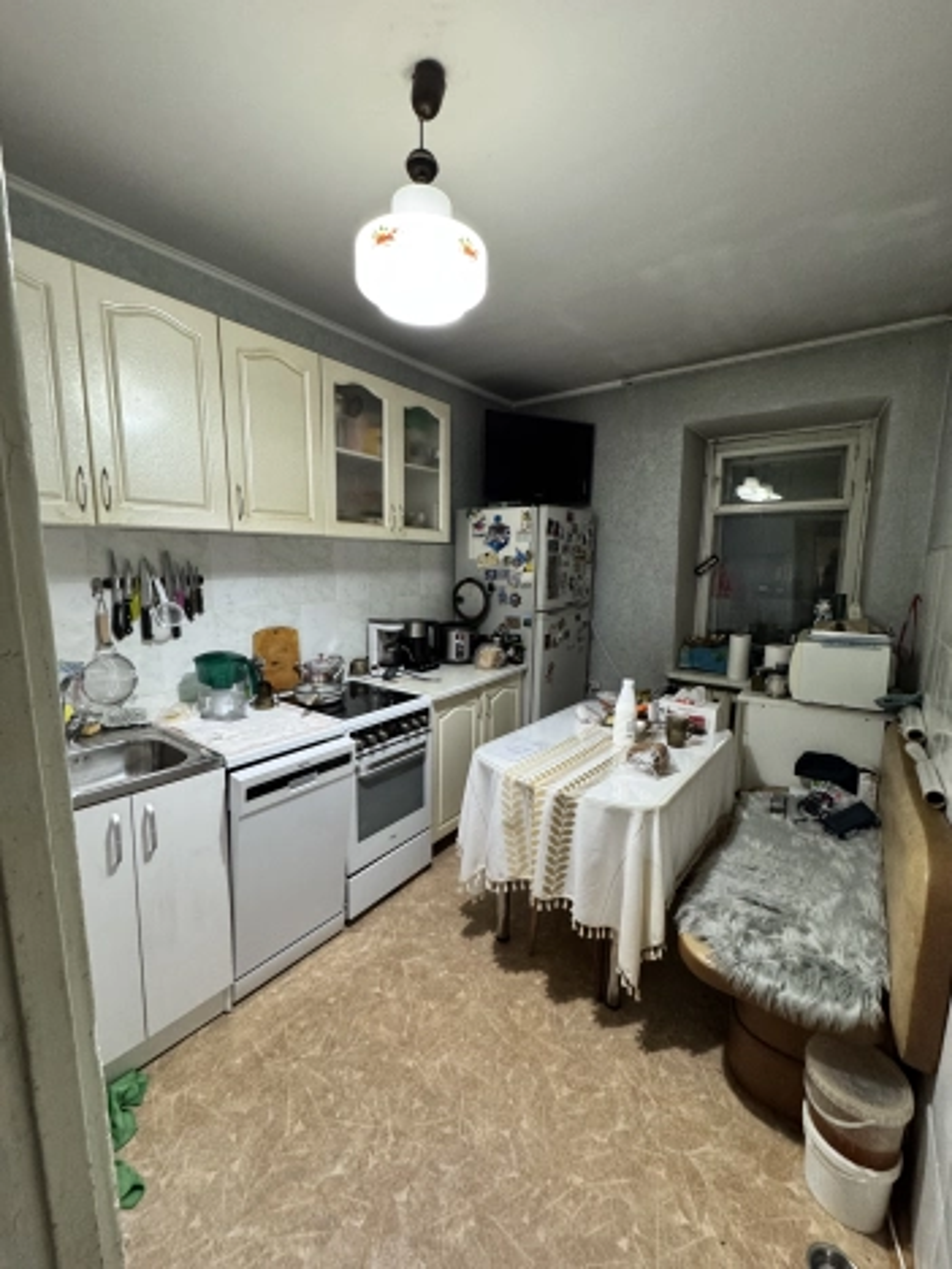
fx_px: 513
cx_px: 476
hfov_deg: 85.7
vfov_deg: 102.1
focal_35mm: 14
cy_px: 634
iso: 500
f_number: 2.2
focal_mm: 2.22
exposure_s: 1/50
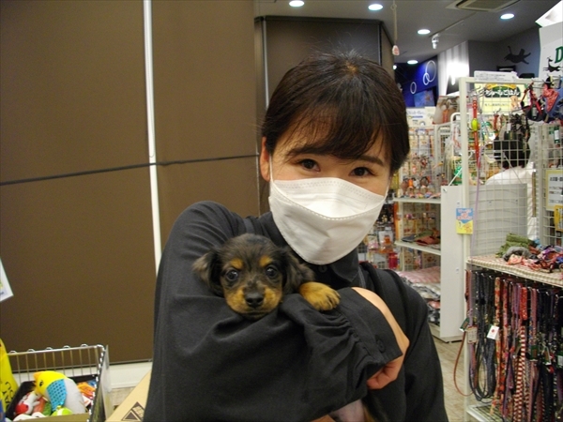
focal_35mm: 31
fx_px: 504
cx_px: 282
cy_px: 211
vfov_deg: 45.4
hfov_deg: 58.4
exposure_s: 1/50
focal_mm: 5.7
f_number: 2.9
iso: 200
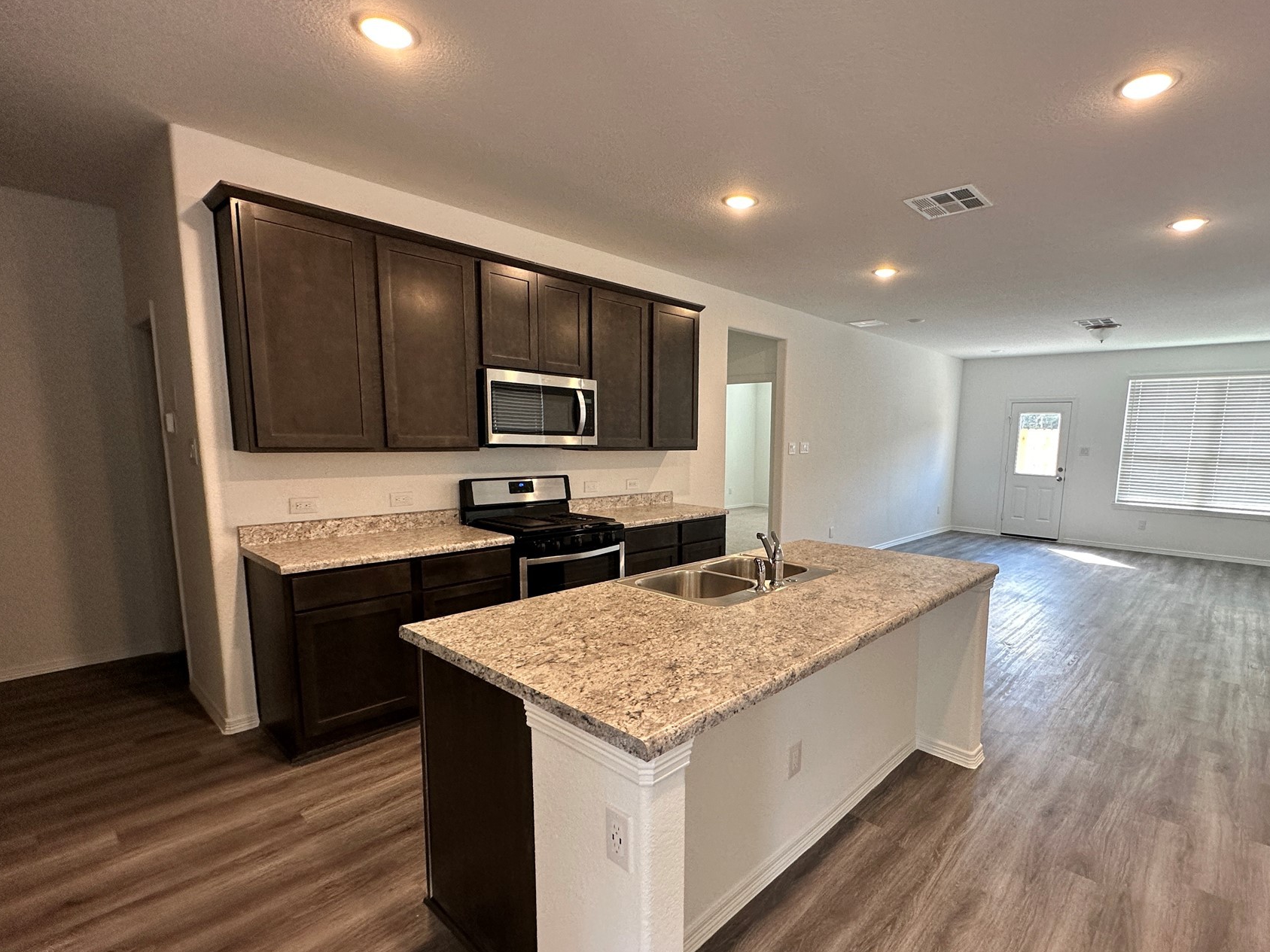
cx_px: 715
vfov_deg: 74.5
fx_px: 624
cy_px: 522
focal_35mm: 17
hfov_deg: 90.6
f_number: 2.2
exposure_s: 1/120
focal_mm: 2.22
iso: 160
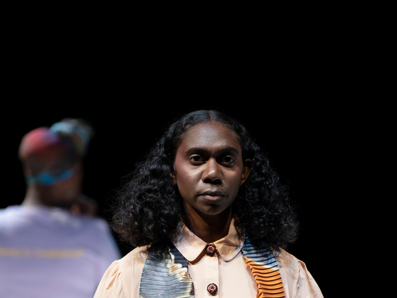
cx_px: 199
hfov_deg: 9.1
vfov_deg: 6.8
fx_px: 2489
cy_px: 298
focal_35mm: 217
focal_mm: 150
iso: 2000
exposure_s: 1/160
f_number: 2.8
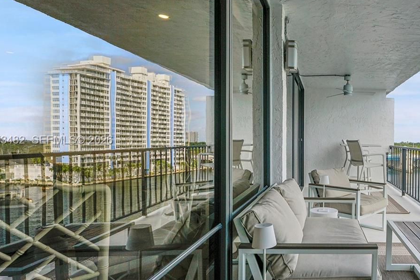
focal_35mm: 25
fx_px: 292
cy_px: 141
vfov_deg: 51.3
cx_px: 342
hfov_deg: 64.6
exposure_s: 1/250
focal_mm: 14
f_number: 8
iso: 125
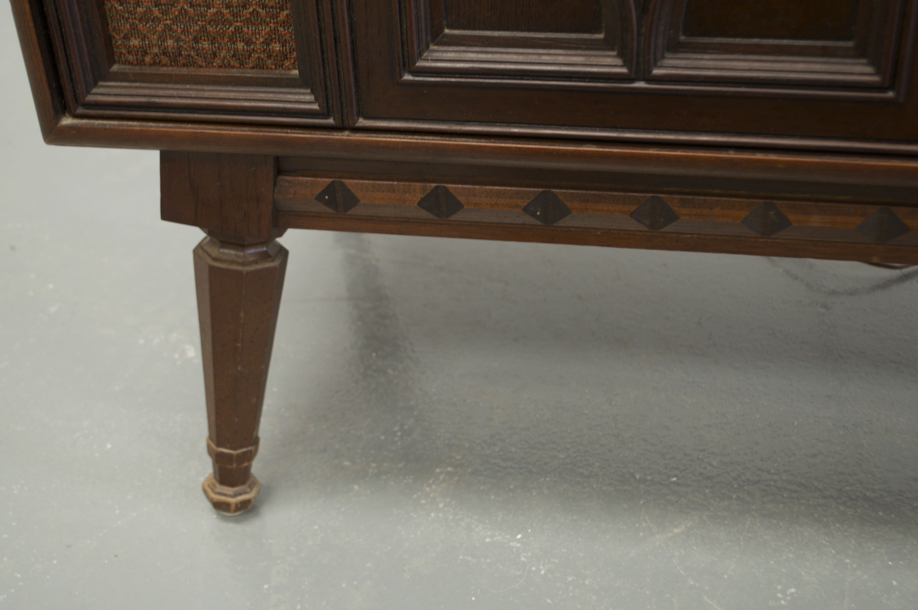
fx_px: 1274
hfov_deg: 39.6
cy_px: 281
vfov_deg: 26.9
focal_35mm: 50
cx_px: 428
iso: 400
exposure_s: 1/25
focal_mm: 30
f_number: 4.5
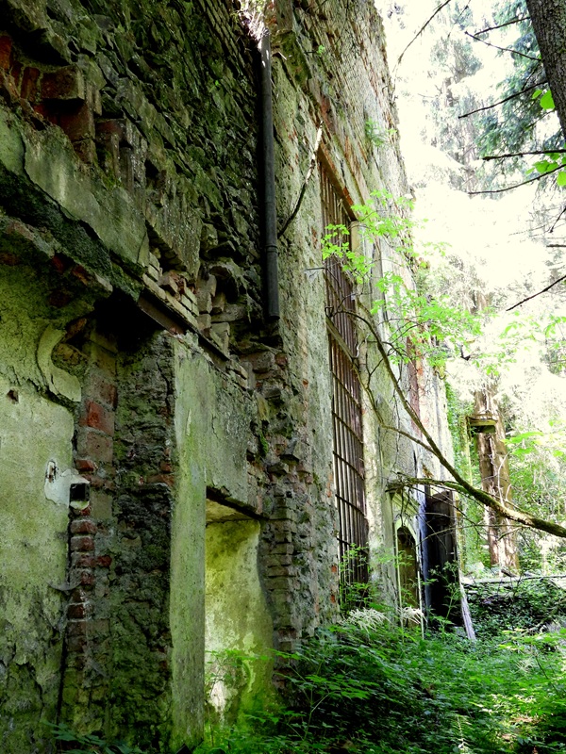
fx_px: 872
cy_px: 377
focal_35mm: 40
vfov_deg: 46.8
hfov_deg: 36.0
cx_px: 283
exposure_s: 1/30
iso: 250
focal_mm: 7.1
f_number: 3.2
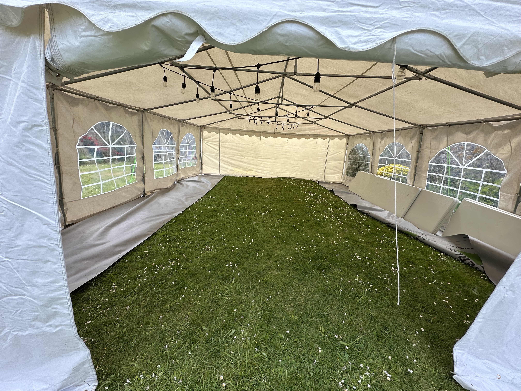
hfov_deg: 102.1
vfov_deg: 85.7
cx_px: 260
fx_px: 211
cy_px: 196
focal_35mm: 14
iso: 40
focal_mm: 2.22
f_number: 2.2
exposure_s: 1/471
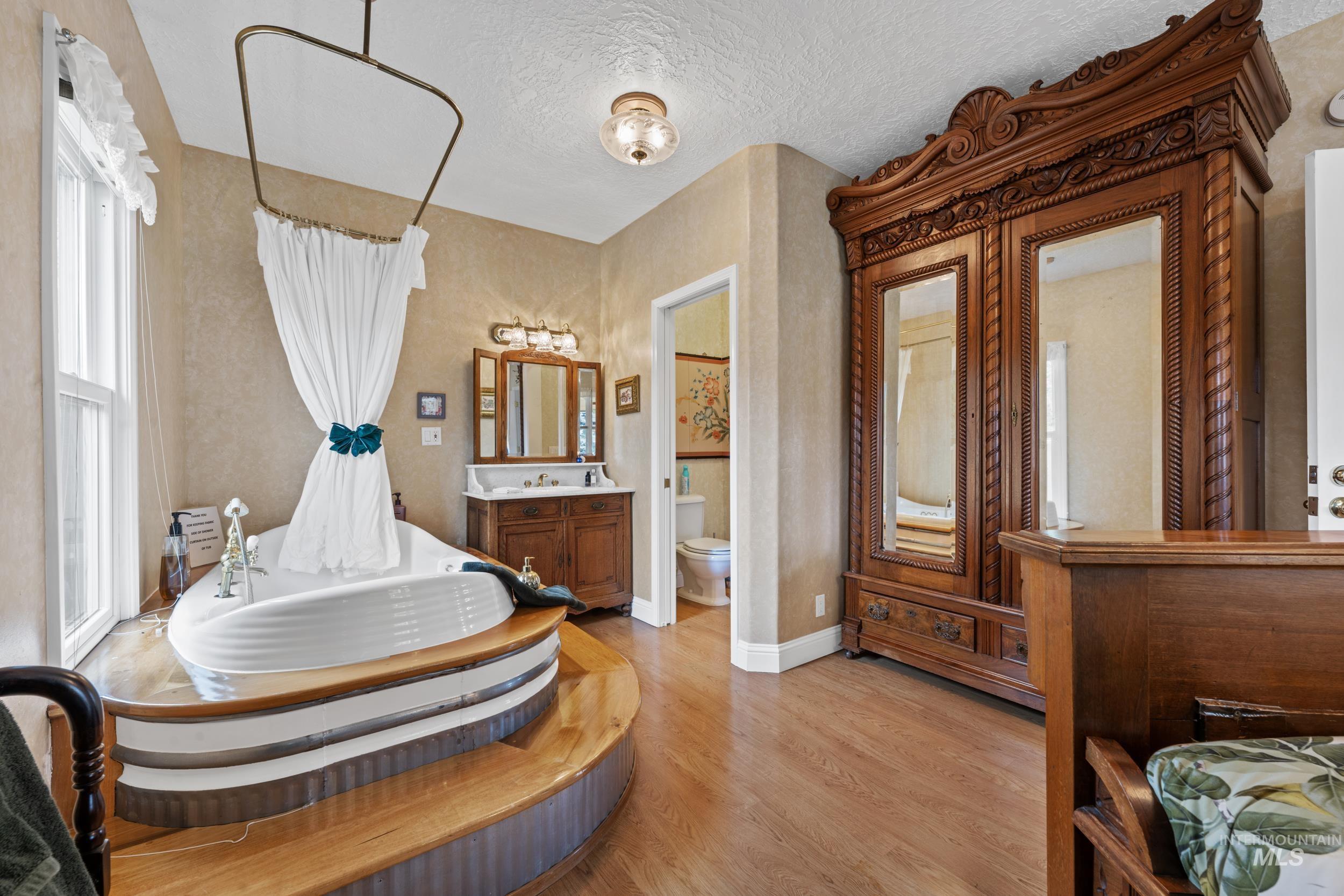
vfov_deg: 81.2
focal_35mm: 14
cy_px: 448
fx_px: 523
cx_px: 672
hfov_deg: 104.3
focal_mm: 14
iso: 200
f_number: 11
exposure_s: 1.6
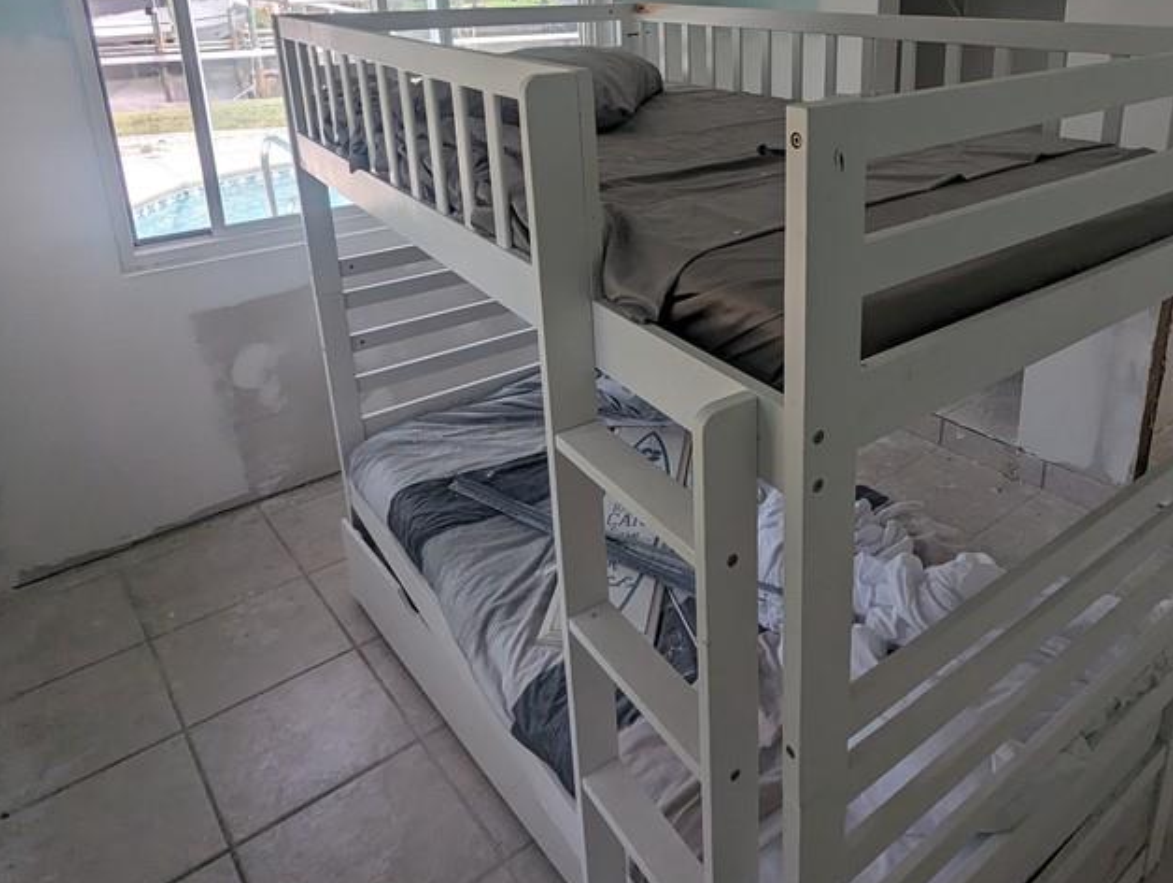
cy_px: 246
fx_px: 882
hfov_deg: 66.3
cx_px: 724
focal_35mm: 26
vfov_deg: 51.4
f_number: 2.2
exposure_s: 1/321
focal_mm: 2.35
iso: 61
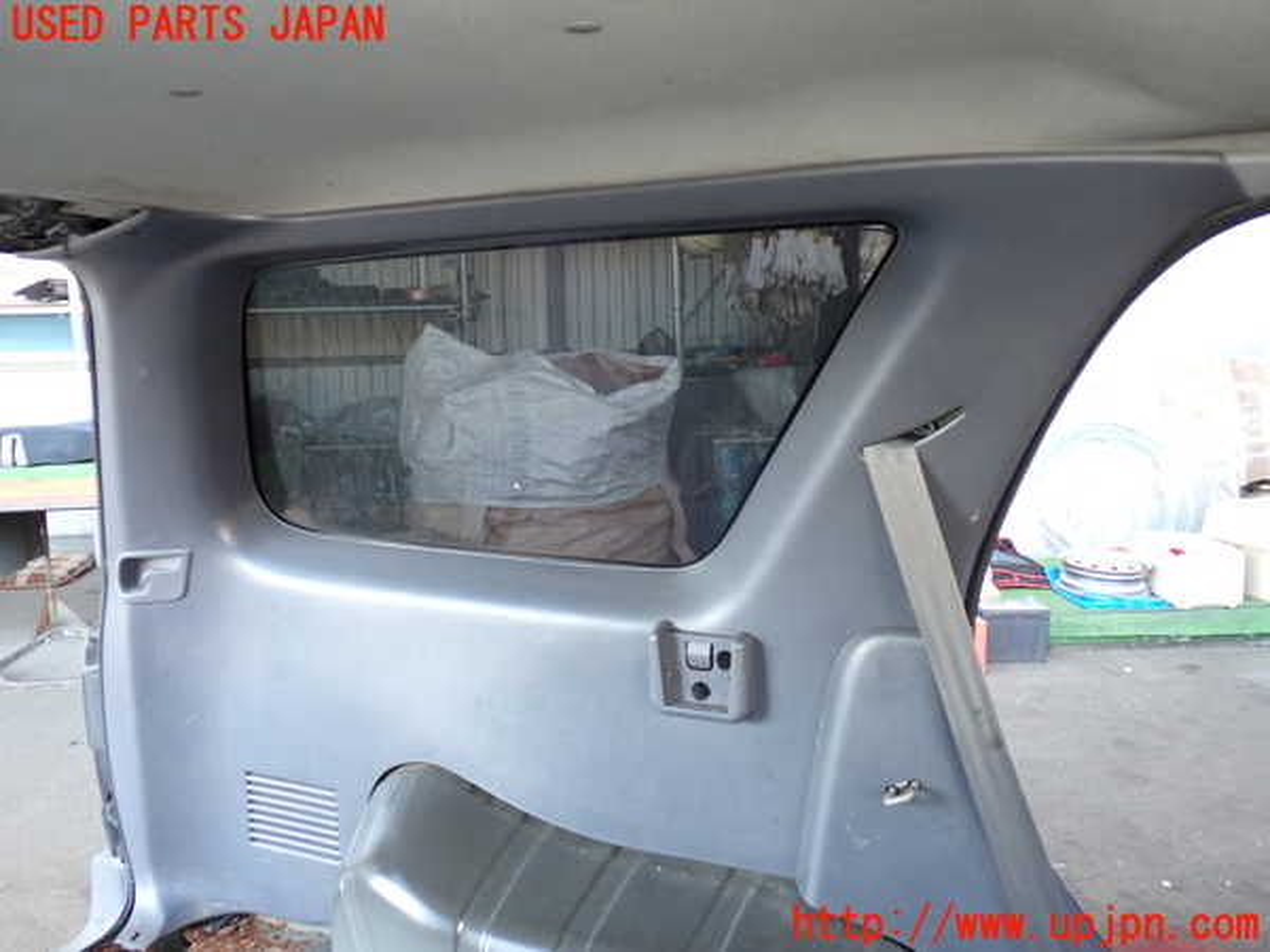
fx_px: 1174
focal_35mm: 32
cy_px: 476
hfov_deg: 56.8
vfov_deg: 44.2
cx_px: 635
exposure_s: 1/30
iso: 320
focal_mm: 5.79
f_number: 2.4
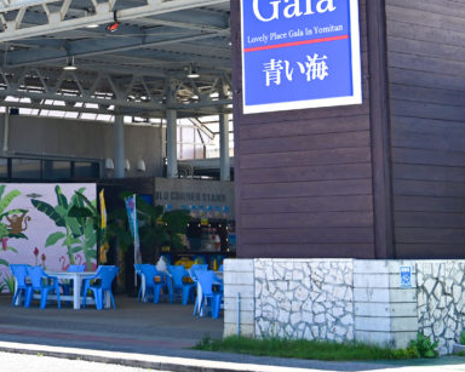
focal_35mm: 100
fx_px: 1376
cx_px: -22
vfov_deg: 15.1
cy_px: 8
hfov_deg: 18.6
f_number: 4
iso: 100
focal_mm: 40
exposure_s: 1/400
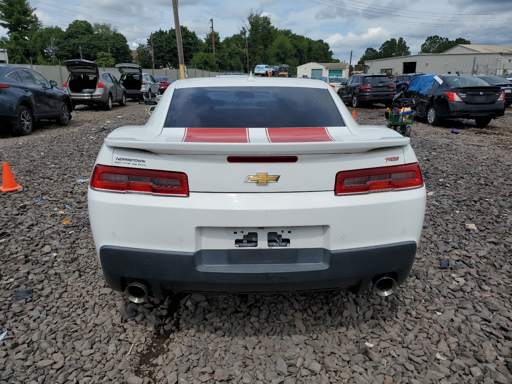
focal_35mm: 26
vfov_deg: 53.1
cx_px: 256
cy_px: 192
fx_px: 385
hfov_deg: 67.3
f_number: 1.5
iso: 50
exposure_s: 1/10000
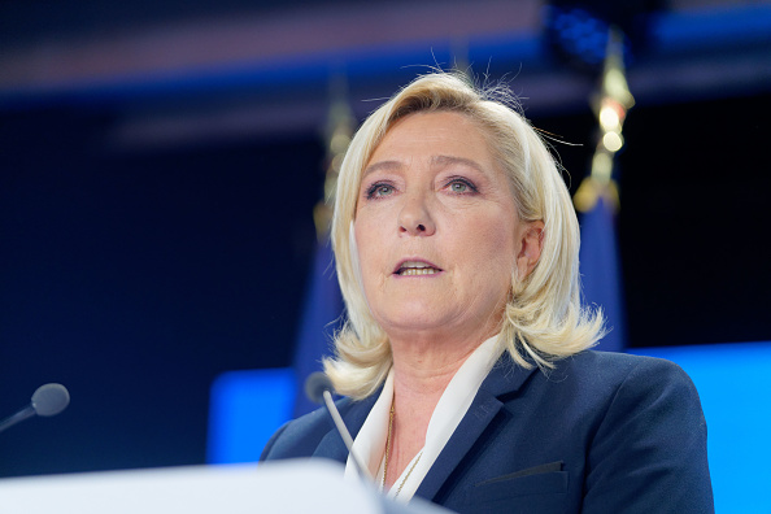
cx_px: 386
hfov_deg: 14.3
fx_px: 3062
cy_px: 257
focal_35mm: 143
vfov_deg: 9.6
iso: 1600
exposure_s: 1/400
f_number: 3.2
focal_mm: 143
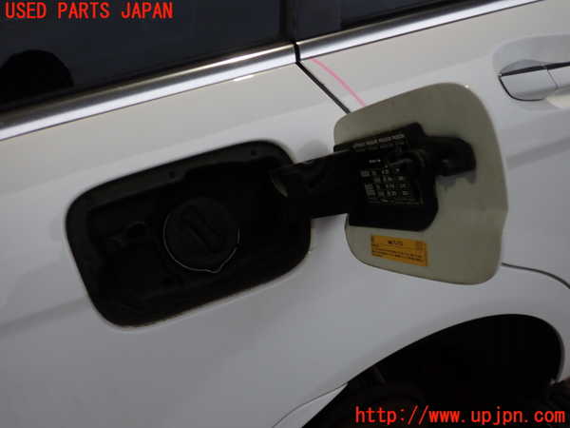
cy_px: 214
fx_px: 494
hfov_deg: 60.0
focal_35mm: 30
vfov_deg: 46.8
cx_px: 285
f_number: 2.3
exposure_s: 1/60
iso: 125
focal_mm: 5.4
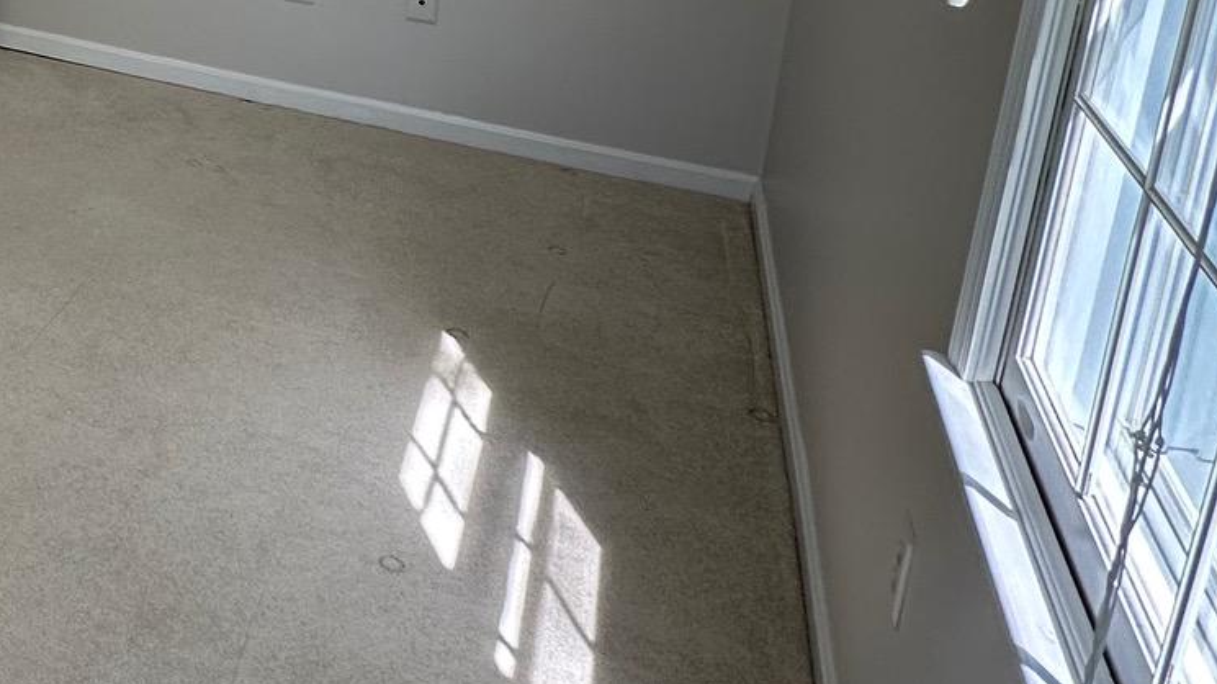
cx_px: -200
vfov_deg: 25.2
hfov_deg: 37.9
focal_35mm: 42
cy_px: -159
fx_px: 1355
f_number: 2.2
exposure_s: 1/120
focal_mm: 2.22
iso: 100
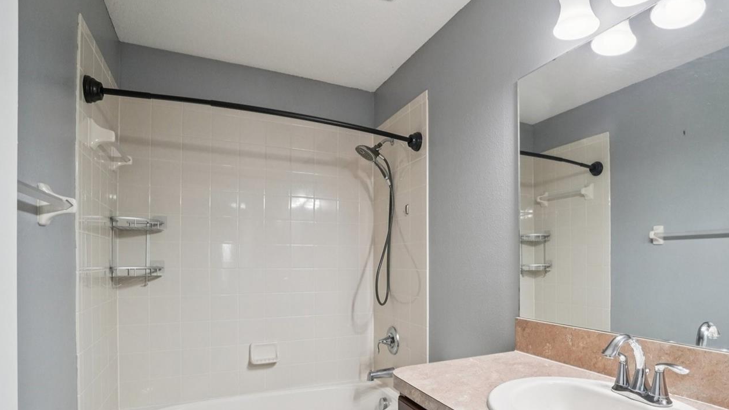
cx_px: 425
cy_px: 266
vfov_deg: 55.0
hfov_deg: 85.9
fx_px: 387
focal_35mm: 20
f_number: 8
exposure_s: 1/30
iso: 640
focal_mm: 10
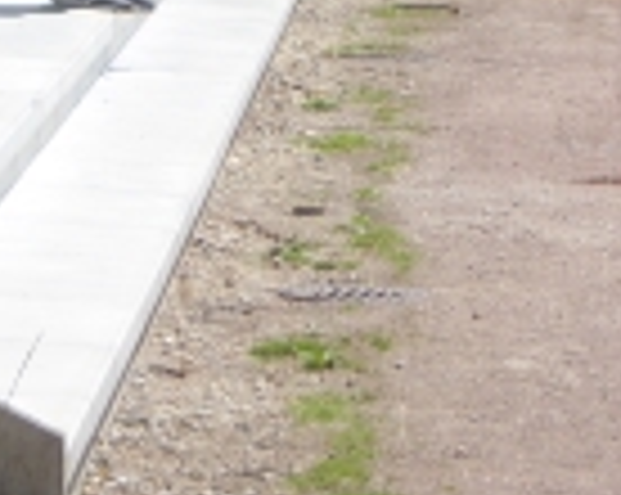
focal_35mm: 457
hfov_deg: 4.2
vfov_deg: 3.4
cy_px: -130
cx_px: 50
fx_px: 8387
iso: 80
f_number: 5.4
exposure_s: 1/250
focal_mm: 25.6
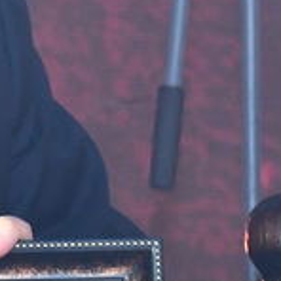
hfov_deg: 3.1
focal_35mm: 562
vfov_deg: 3.1
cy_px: 223
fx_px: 5161
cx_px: 95
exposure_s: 1/160
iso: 1000
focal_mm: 70
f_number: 5
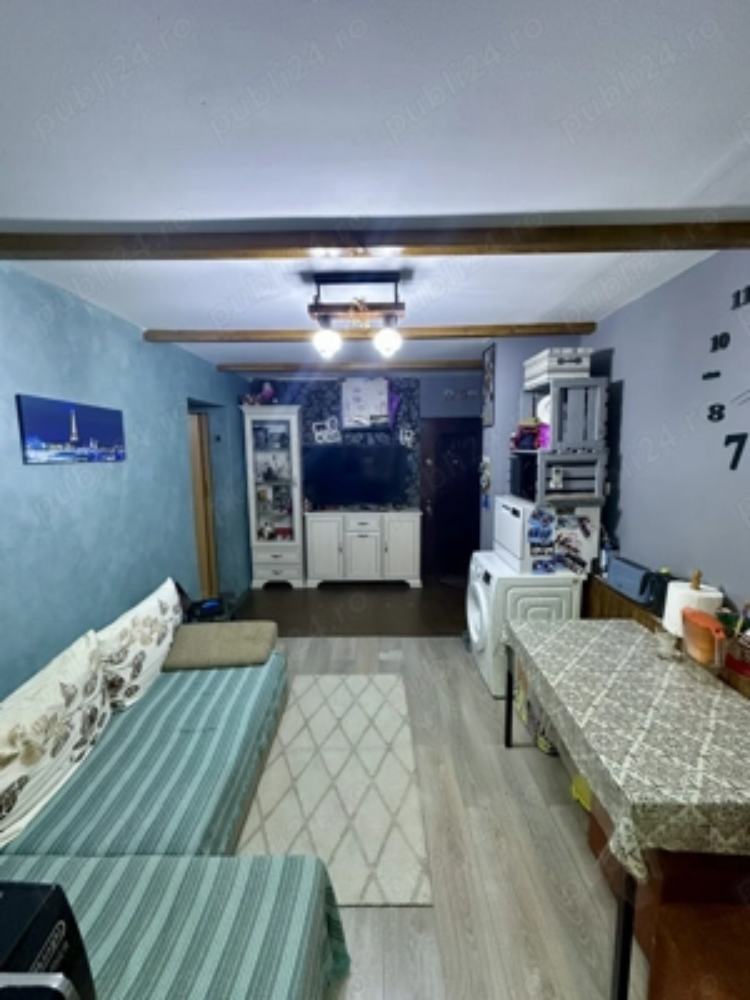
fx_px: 404
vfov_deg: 102.1
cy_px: 500
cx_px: 375
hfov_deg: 85.7
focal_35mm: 14
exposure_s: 1/50
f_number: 2.2
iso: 320
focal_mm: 2.22
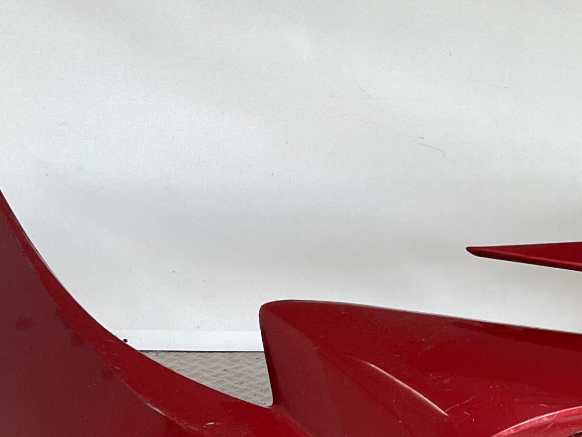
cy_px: 448
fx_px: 1110
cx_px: 442
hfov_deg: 28.9
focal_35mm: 66
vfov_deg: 21.4
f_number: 1.8
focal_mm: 3
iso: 125
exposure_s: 1/60
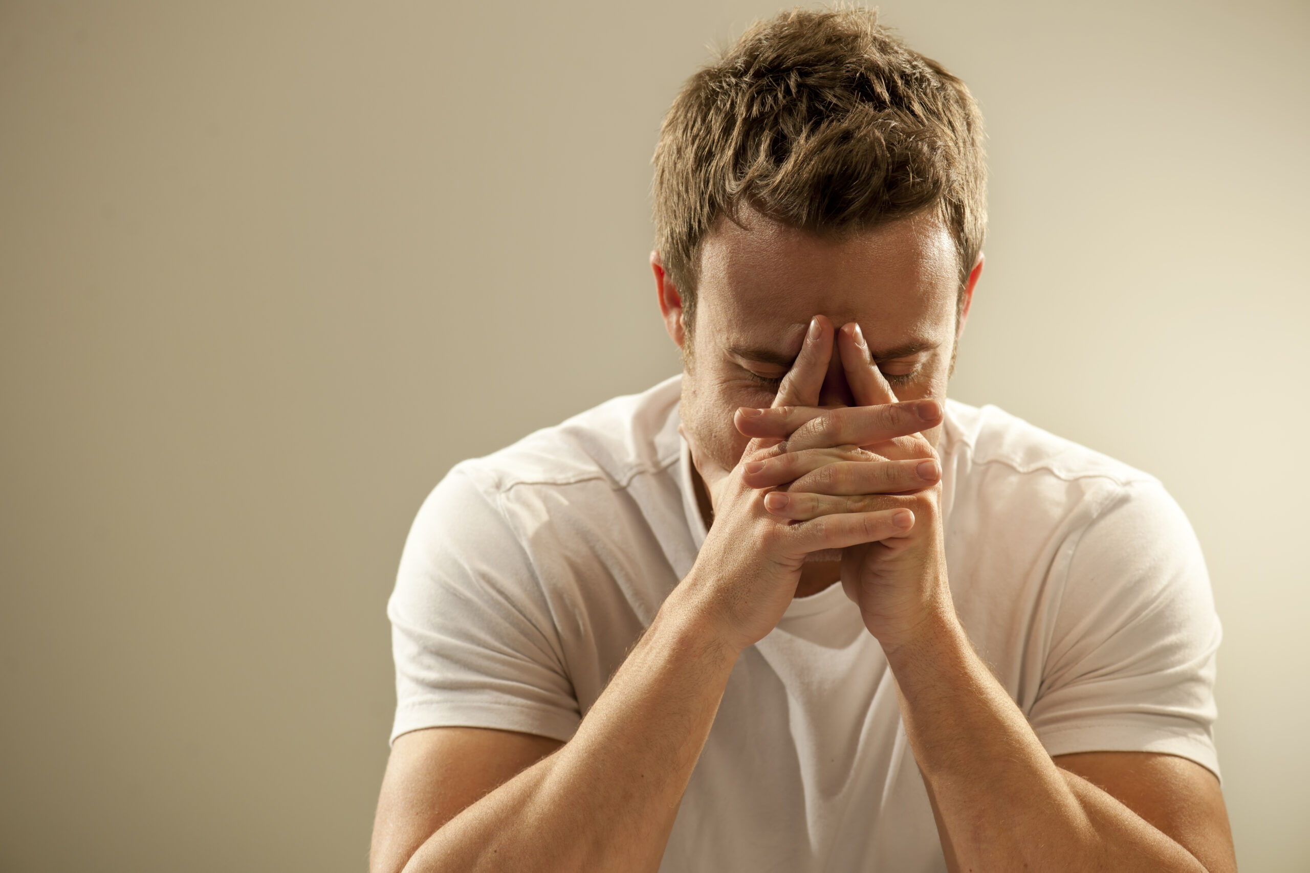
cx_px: 655
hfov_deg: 19.5
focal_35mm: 105
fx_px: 3821
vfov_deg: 13.0
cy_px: 436
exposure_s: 1/125
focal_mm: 105
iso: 320
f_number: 5.6
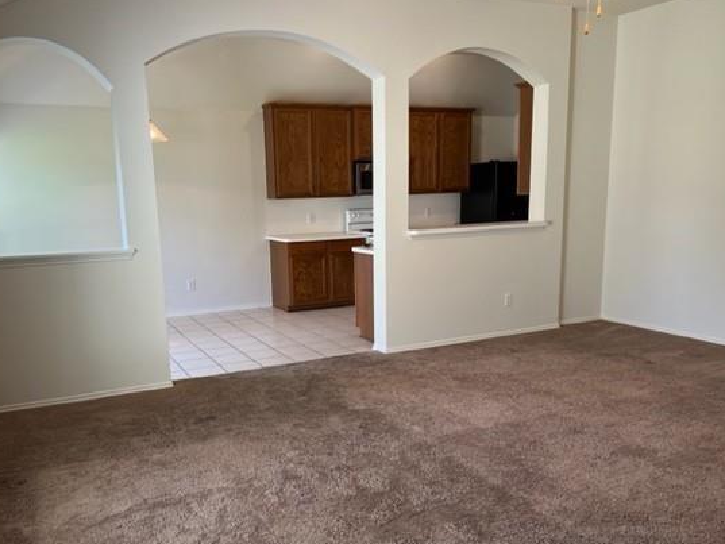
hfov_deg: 58.2
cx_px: 327
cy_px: 316
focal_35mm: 31
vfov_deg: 45.3
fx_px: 649
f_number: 1.5
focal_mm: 5.7
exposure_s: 1/120
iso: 80
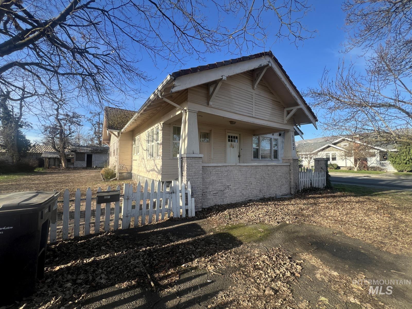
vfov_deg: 89.9
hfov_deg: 106.2
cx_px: 206
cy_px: 154
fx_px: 155
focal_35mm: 13
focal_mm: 1.57
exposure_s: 1/471
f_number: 1.8
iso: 32
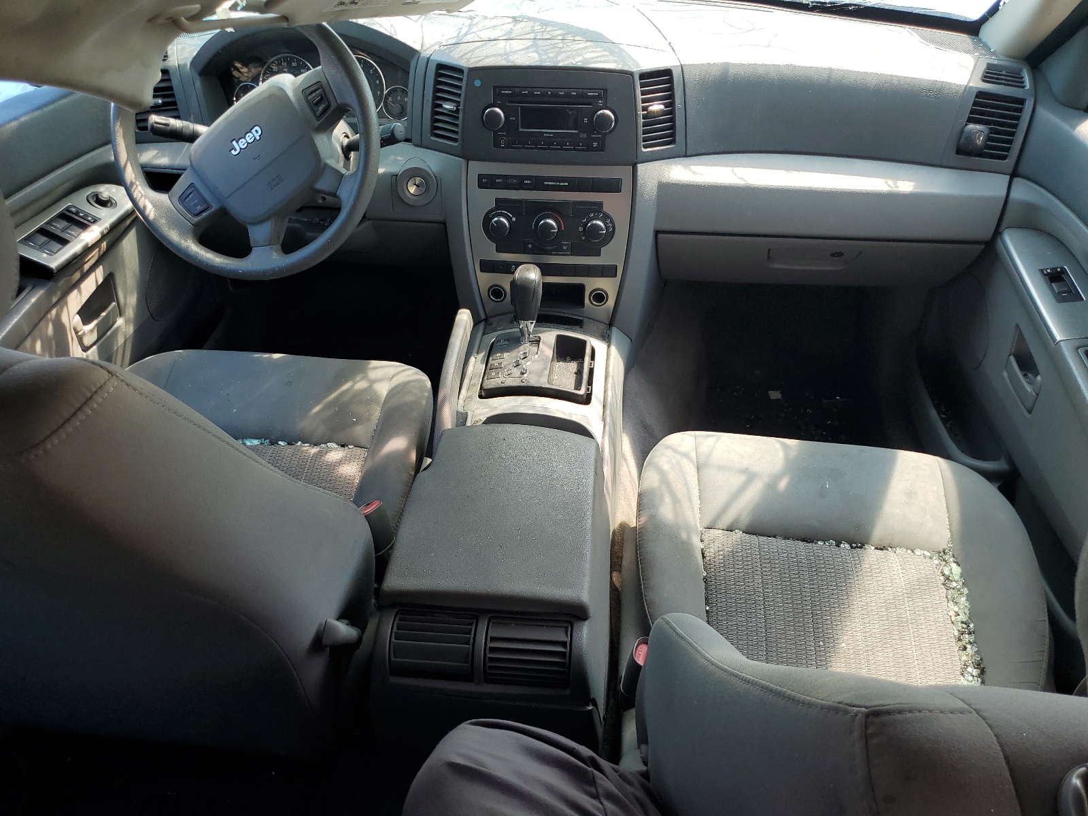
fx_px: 817
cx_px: 544
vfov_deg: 53.1
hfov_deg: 67.3
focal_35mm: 26
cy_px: 408
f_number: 1.5
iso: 50
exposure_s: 1/312
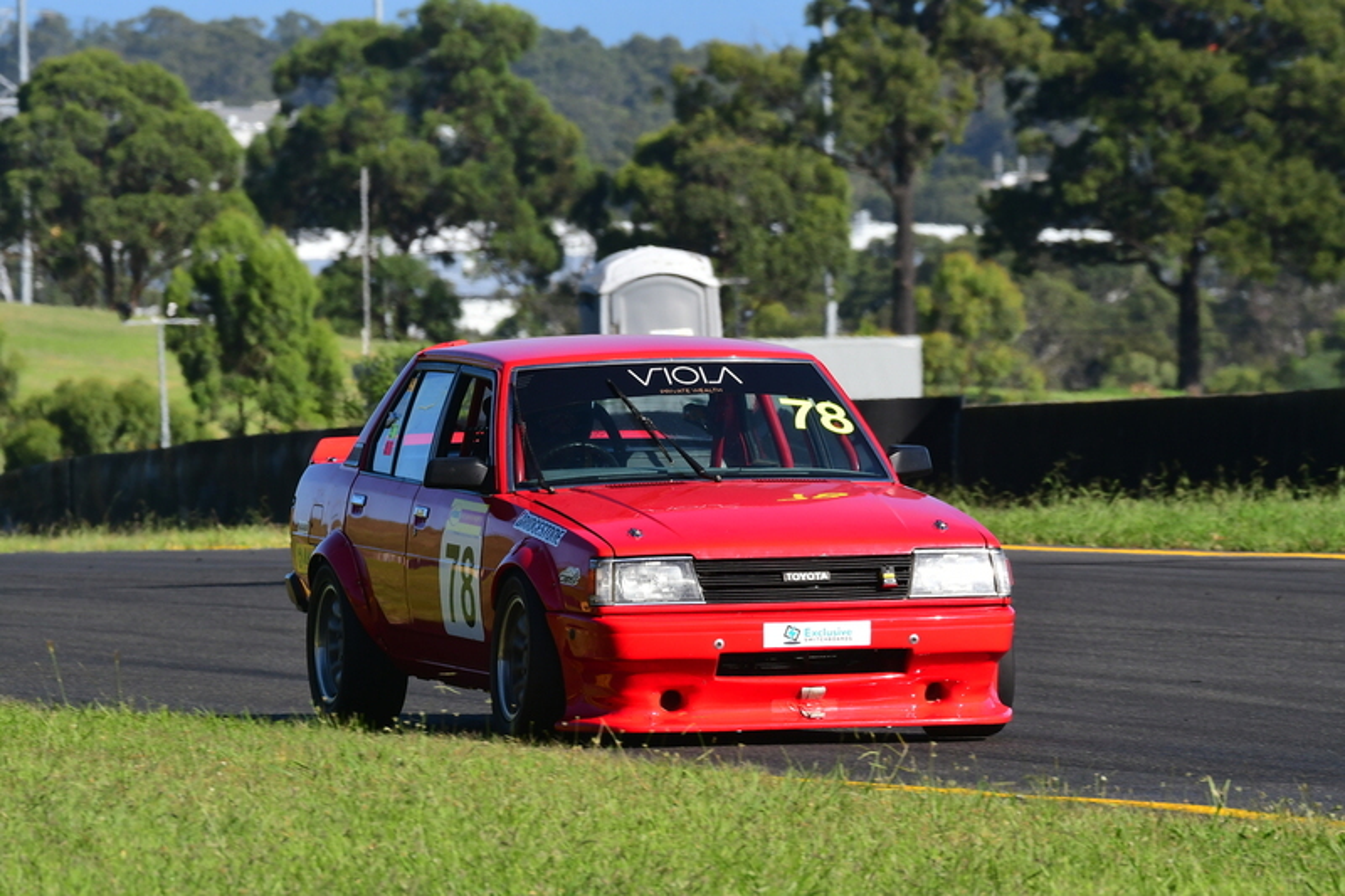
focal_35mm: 465
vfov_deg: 3.0
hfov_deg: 4.4
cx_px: 672
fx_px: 17368
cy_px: 448
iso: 500
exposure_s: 1/640
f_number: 11
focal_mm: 310
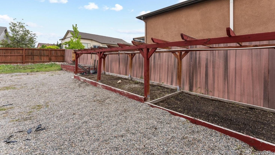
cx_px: 144
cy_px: 57
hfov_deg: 99.3
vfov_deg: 65.9
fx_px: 117
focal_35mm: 16
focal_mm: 14
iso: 100
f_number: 9
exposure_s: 1/25
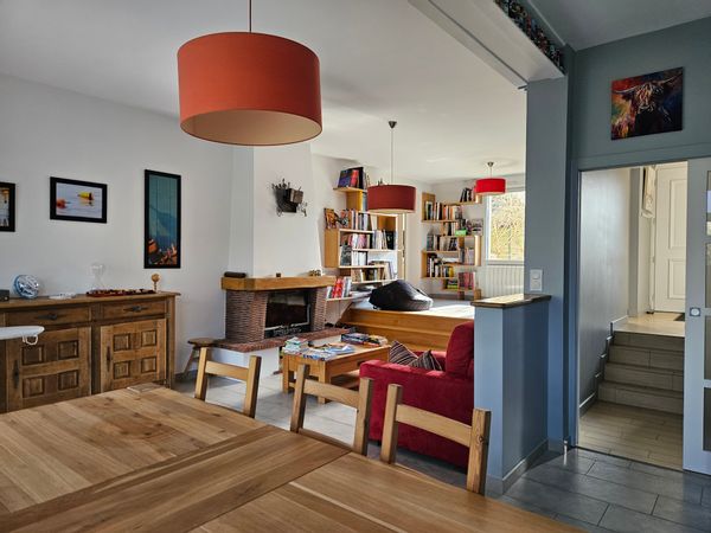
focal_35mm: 23
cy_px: 266
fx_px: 472
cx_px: 356
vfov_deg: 58.9
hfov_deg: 73.9
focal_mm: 5.4
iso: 320
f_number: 1.8
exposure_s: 1/142
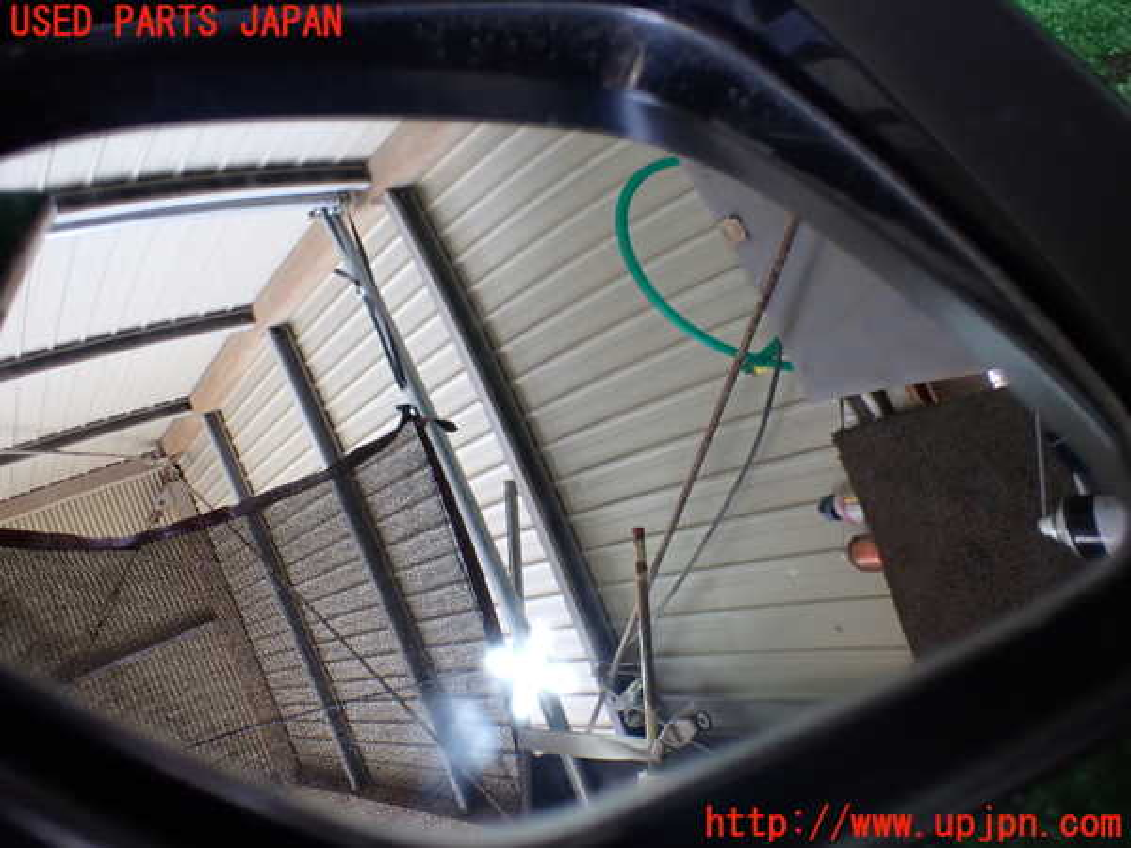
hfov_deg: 60.0
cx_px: 566
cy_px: 424
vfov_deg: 46.8
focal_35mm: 30
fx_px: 980
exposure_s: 1/125
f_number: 2.3
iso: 250
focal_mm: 5.4
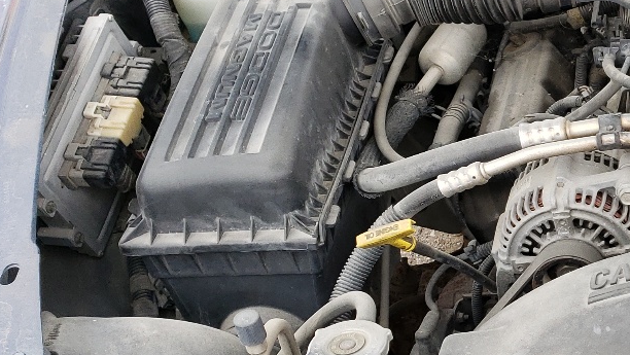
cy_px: 240
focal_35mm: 74
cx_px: 785
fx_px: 1237
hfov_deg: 25.3
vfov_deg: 16.3
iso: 50
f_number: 1.5
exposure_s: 1/435
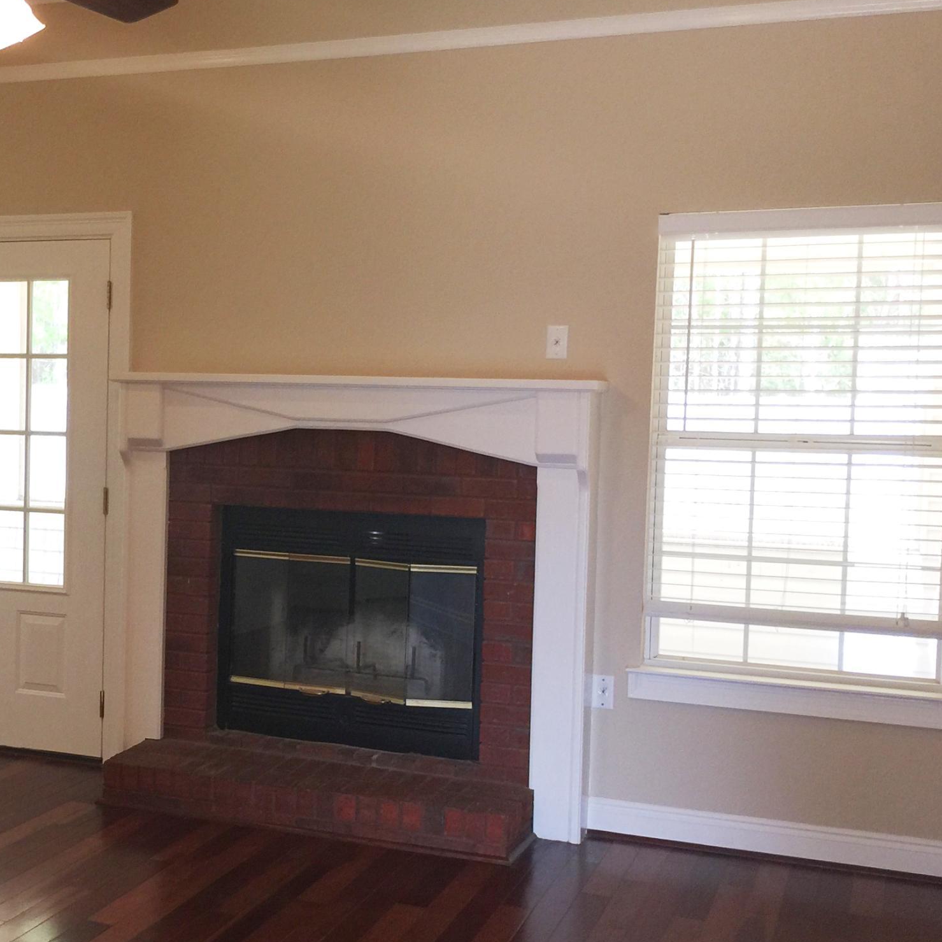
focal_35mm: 52
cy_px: 483
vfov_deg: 32.8
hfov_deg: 31.3
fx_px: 1601
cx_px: 95
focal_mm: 4.15
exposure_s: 1/30
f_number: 2.2
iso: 32
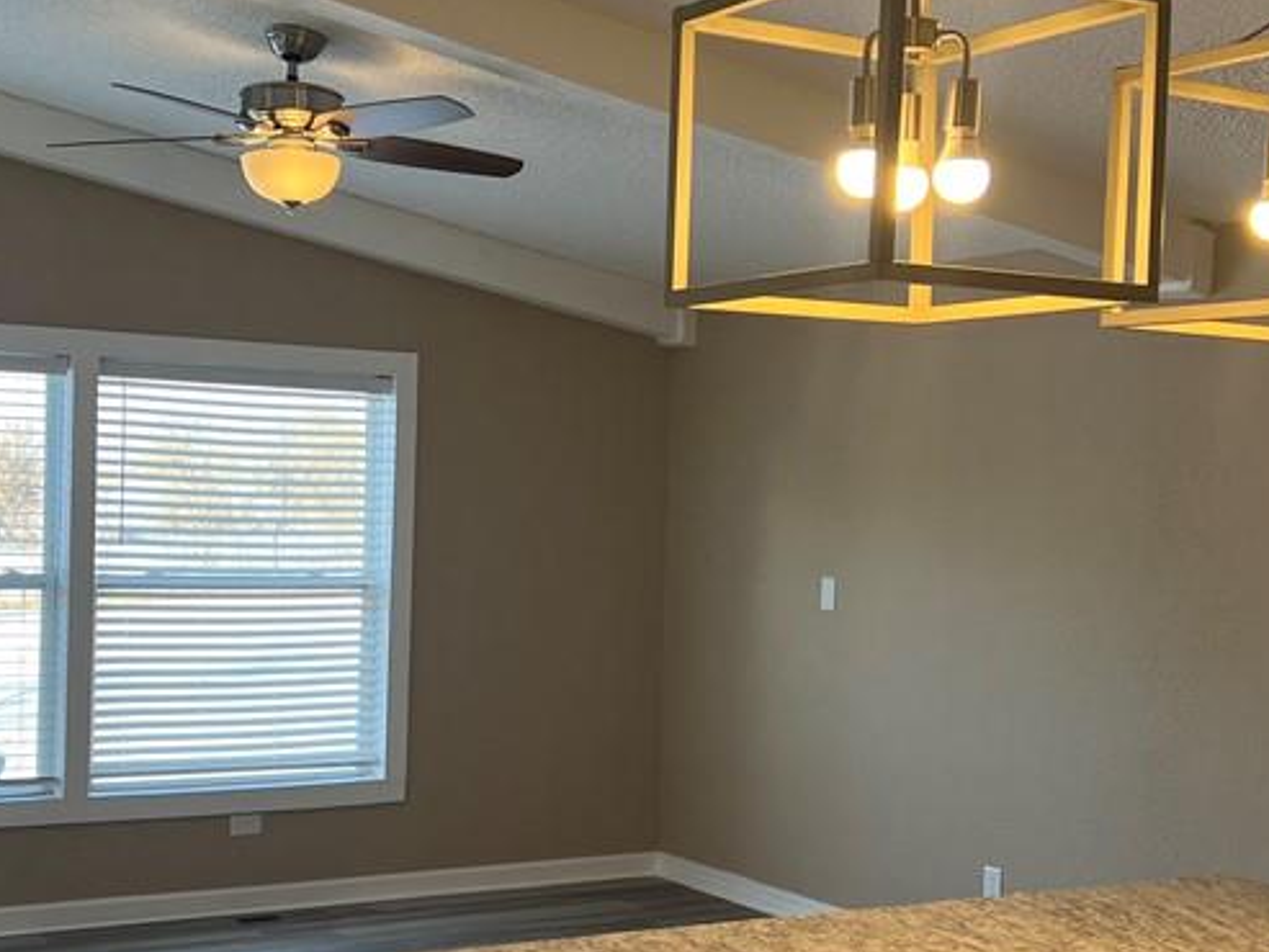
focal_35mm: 54
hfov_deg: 35.4
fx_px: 1980
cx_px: 520
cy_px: 569
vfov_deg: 27.0
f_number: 1.5
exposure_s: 1/167
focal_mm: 5.7
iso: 50
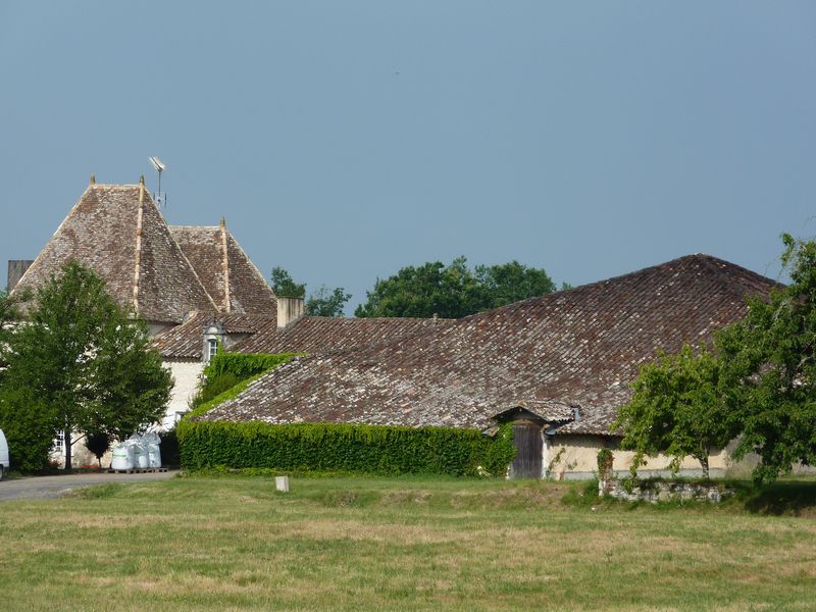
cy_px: 306
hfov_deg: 13.4
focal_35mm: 147
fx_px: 3465
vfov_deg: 10.1
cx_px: 408
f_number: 5.6
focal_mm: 24.1
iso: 80
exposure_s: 1/500
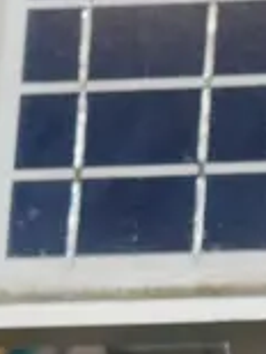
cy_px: 414
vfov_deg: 8.2
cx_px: 657
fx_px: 2442
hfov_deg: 6.0
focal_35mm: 239
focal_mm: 18
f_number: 4
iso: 640
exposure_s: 1/60
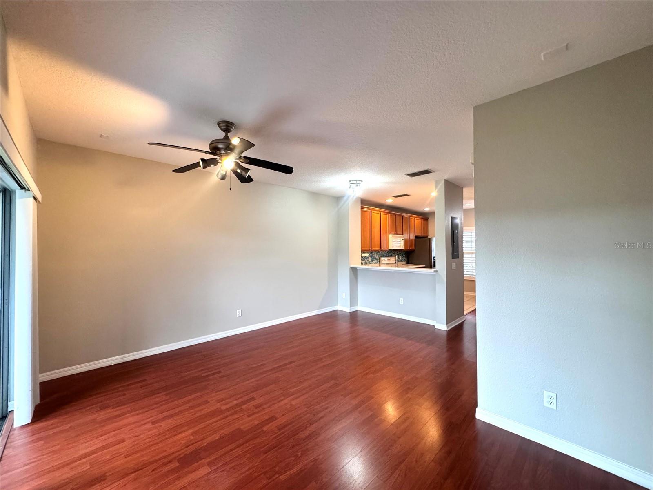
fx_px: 264
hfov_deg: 102.1
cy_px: 245
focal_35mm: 14
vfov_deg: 85.7
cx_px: 326
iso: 320
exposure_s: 1/120
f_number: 2.2
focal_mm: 2.22
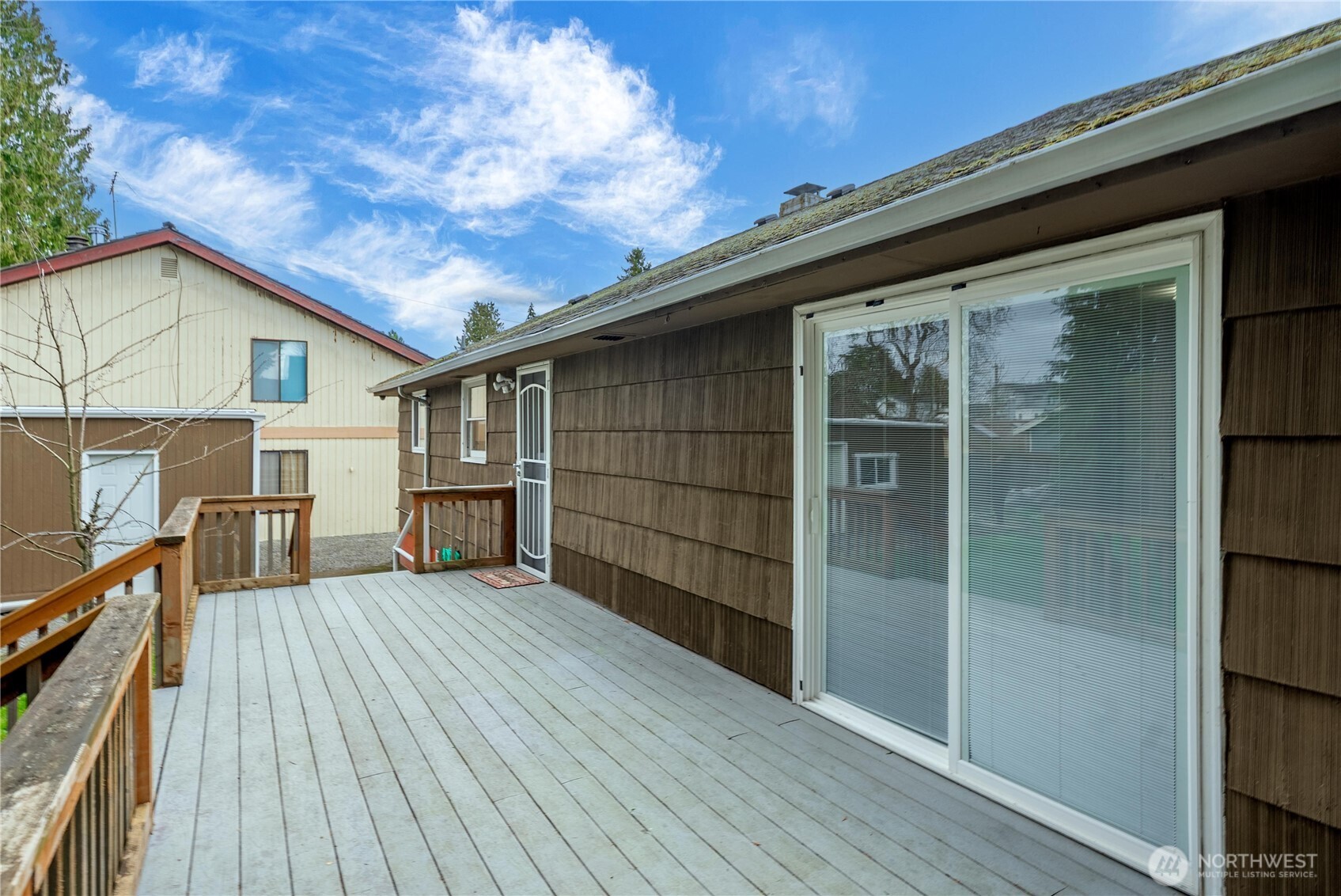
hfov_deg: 90.0
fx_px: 671
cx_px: 670
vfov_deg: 67.4
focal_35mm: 18
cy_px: 448
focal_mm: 18
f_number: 7.1
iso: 100
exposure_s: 1/30
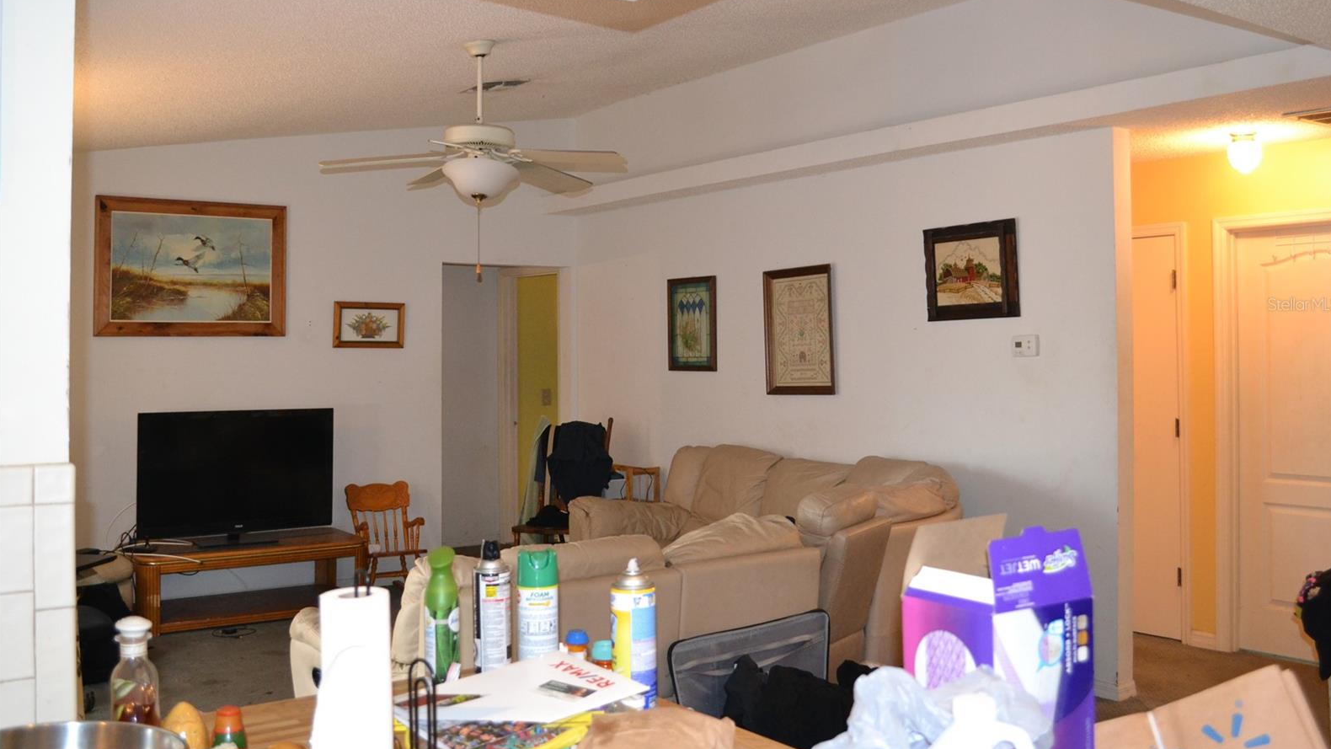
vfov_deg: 33.6
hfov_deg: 56.6
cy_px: 304
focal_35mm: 35
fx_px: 1235
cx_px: 669
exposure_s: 1/60
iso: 1600
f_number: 3.8
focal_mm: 22
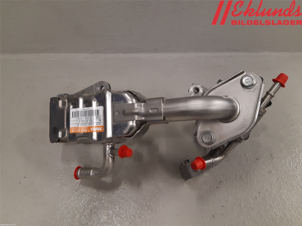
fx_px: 227
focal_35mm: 26
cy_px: 113
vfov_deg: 53.1
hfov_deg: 67.3
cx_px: 151
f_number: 1.7
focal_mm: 3.93
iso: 125
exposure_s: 1/50
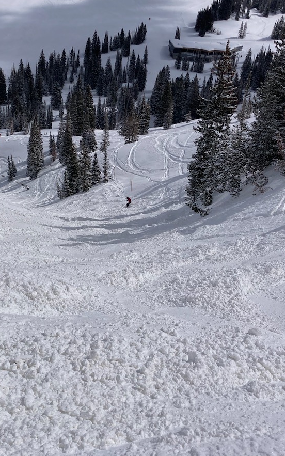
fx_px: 534
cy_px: 216
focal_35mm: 43
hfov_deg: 29.6
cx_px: 93
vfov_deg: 46.2
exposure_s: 1/16393
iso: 25
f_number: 1.8
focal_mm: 3.99
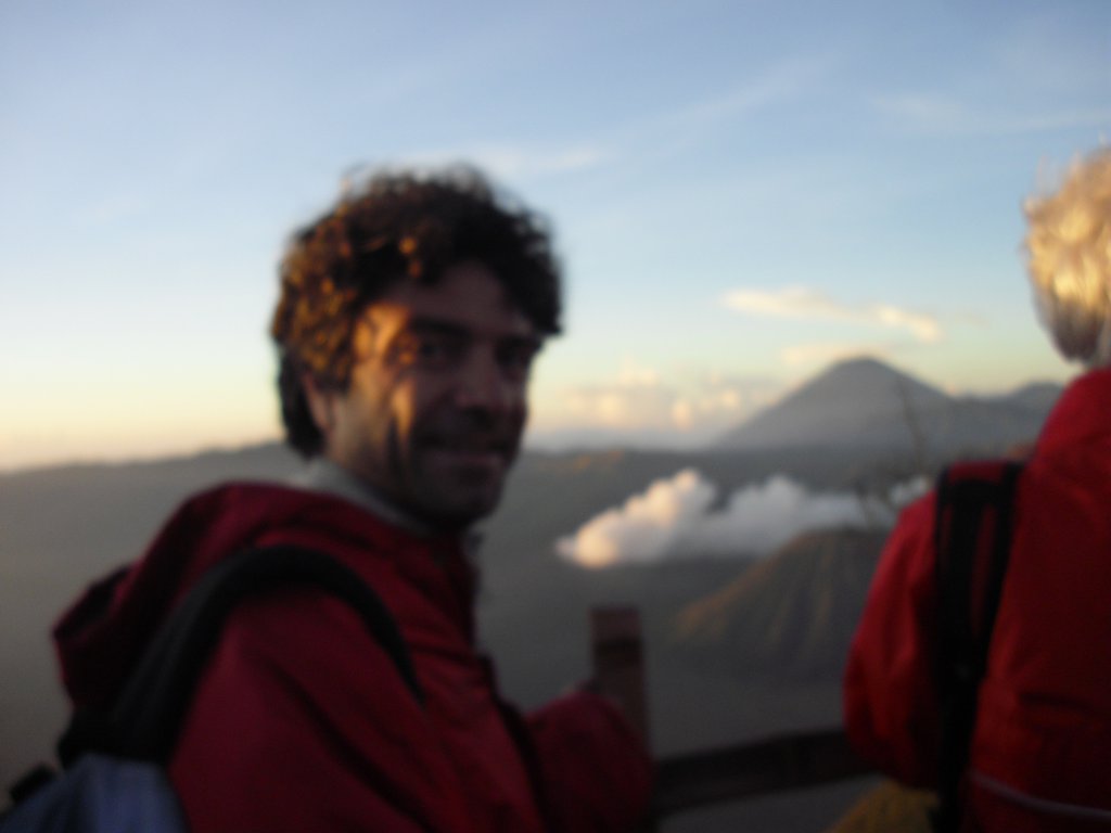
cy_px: 416
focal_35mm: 38
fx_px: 1220
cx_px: 556
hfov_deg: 49.0
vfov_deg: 37.7
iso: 100
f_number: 2.8
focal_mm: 6.2
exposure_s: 1/250
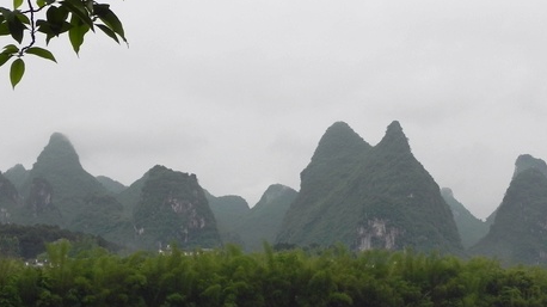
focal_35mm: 110
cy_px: 115
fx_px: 1595
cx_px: 365
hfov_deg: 19.4
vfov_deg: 11.0
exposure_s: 1/214
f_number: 5
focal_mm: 11.8
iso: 160
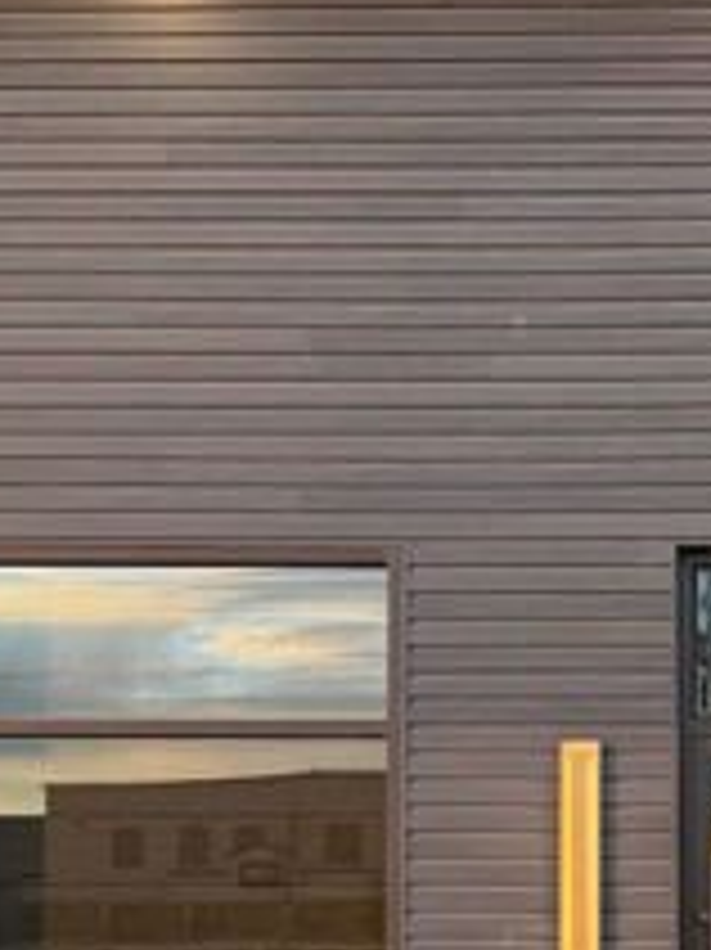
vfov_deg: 25.0
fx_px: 2083
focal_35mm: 76
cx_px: 644
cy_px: 822
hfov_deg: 19.0
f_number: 1.78
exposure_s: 1/120
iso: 100
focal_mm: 6.76
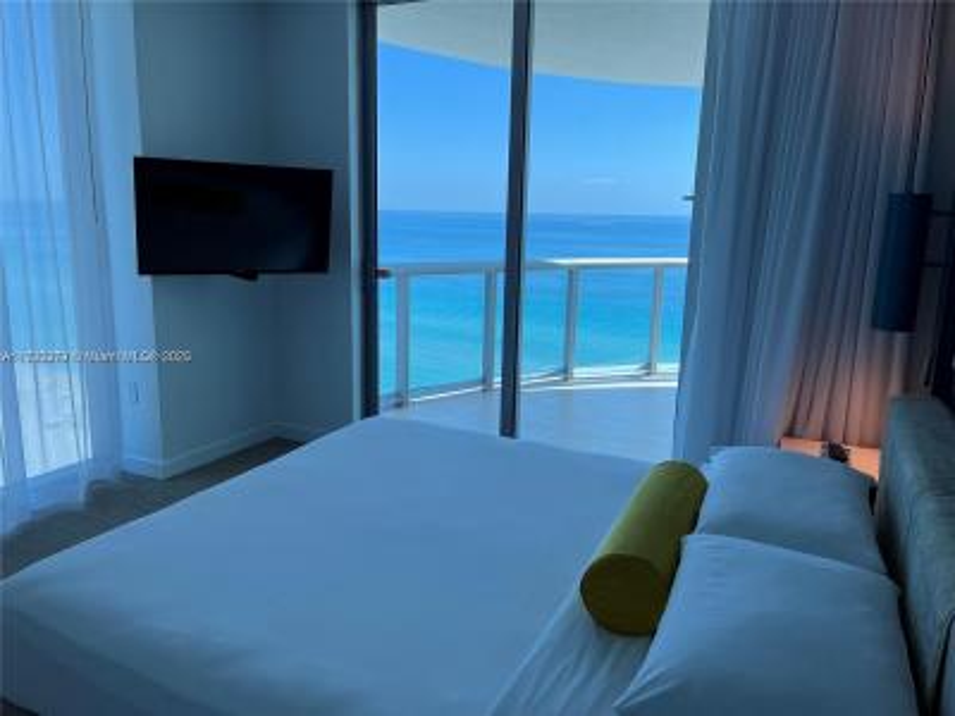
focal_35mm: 26
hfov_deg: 67.3
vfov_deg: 53.1
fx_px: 717
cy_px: 358
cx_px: 478
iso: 50
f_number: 1.6
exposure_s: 1/742
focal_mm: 5.1
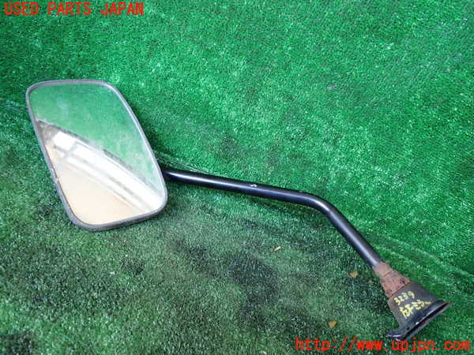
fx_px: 411
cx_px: 237
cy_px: 178
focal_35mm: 30
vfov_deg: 46.8
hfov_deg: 60.0
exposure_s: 1/40
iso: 200
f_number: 2.3
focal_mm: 5.4
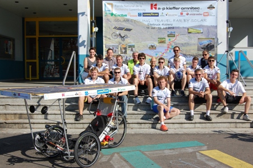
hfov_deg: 43.6
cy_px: 84
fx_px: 316
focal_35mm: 45
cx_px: 126
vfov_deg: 29.8
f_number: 10
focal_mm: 30
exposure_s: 1/400
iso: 200
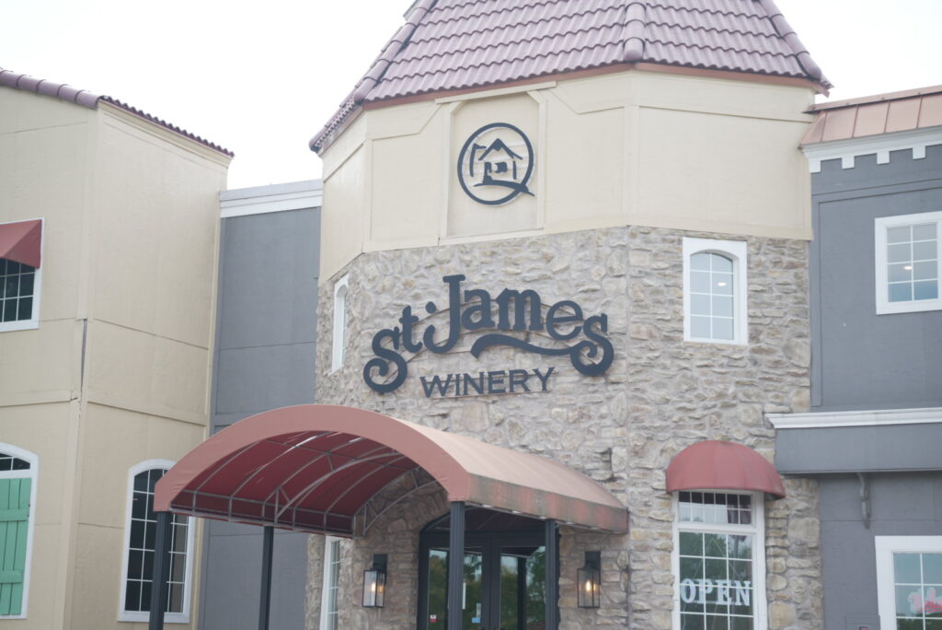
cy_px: 315
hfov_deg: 28.8
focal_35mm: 70
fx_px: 1833
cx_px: 471
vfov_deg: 19.5
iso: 400
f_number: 2.8
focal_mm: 70
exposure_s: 1/60
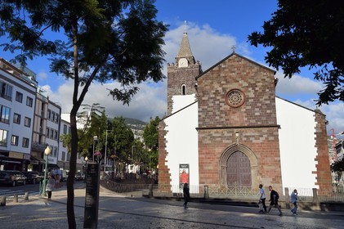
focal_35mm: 34
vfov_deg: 38.8
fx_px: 325
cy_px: 114
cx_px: 172
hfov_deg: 55.8
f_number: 8
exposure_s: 1/2000
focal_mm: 34
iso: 400
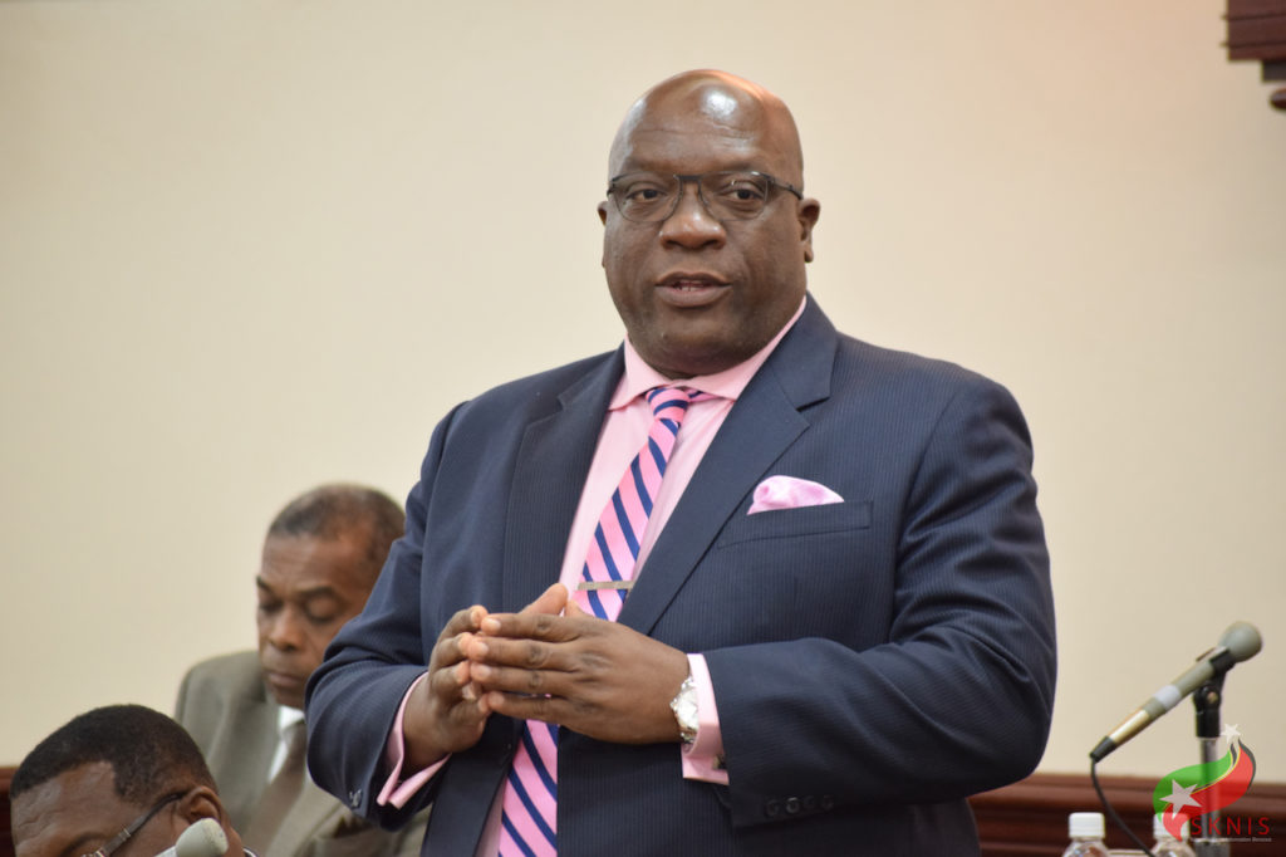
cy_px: 428
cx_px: 643
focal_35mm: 218
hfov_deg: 9.5
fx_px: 7767
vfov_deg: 6.3
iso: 1600
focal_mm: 145
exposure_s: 1/60
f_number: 5.6
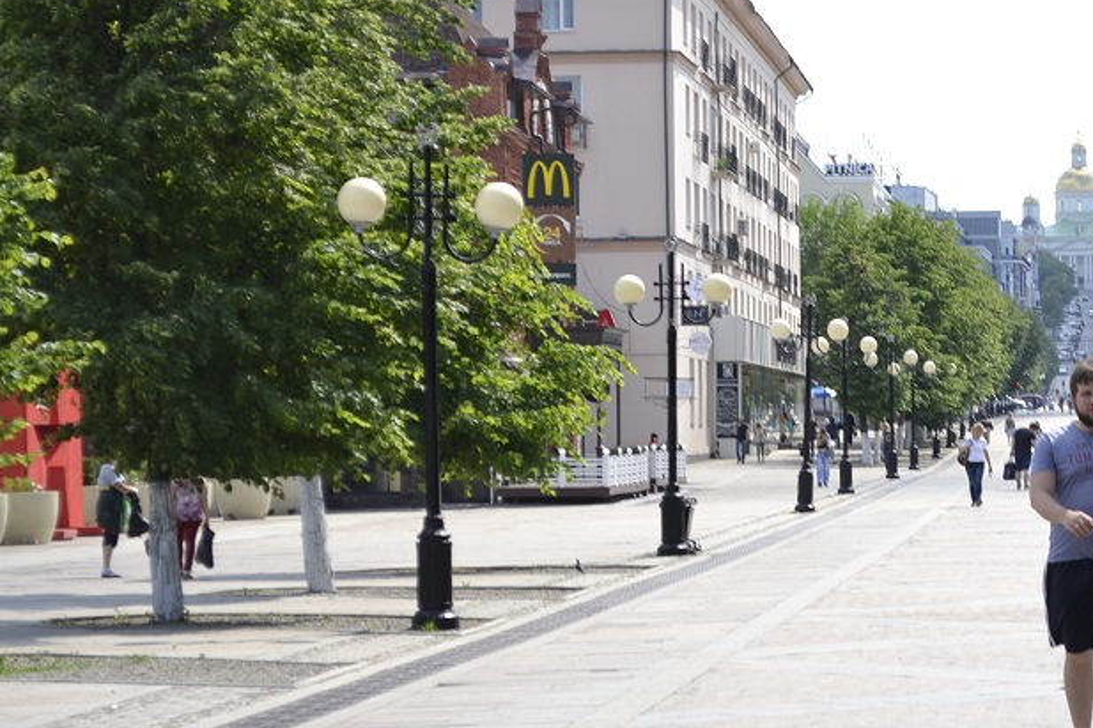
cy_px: 368
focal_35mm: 134
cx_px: 857
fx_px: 4061
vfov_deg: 10.2
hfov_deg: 15.2
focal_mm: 55
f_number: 7.1
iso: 100
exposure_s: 1/200
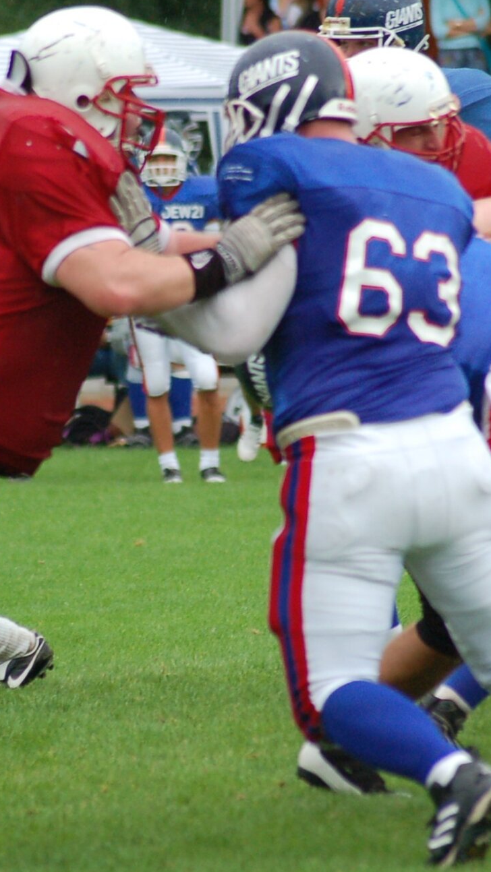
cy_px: 398
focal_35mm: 520
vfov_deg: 4.2
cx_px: 151
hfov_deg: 2.3
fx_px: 12032
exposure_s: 1/500
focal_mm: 195
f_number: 5
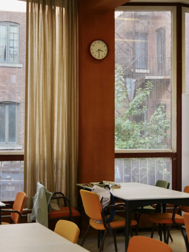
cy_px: 126
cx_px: 94
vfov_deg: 26.3
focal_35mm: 74
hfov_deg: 19.9
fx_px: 538
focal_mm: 37
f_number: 4.6
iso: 640
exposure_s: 1/80
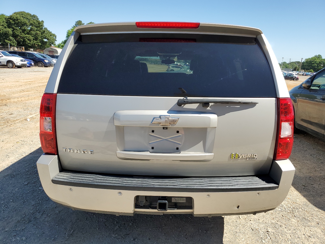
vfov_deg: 53.1
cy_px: 122
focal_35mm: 26
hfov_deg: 67.3
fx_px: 244
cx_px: 162
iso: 50
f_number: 1.5
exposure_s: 1/2500
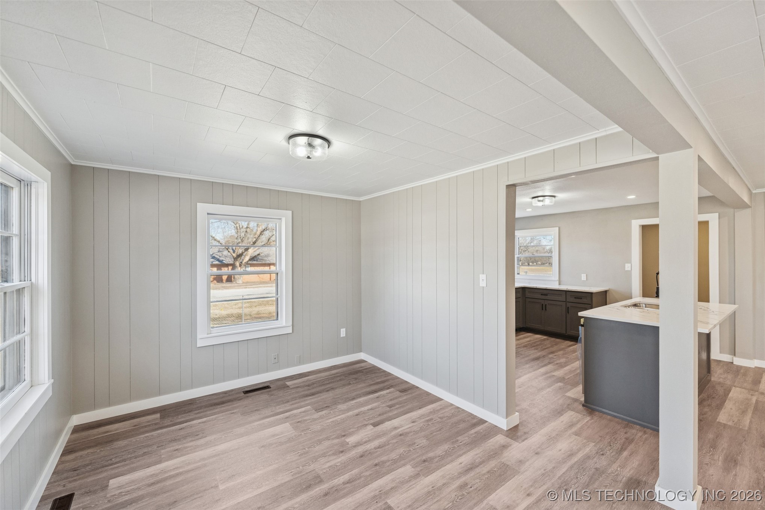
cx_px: 382
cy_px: 255
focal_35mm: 15
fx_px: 310
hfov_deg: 101.9
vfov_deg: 78.8
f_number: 2.8
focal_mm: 14.6
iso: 400
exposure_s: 1/500
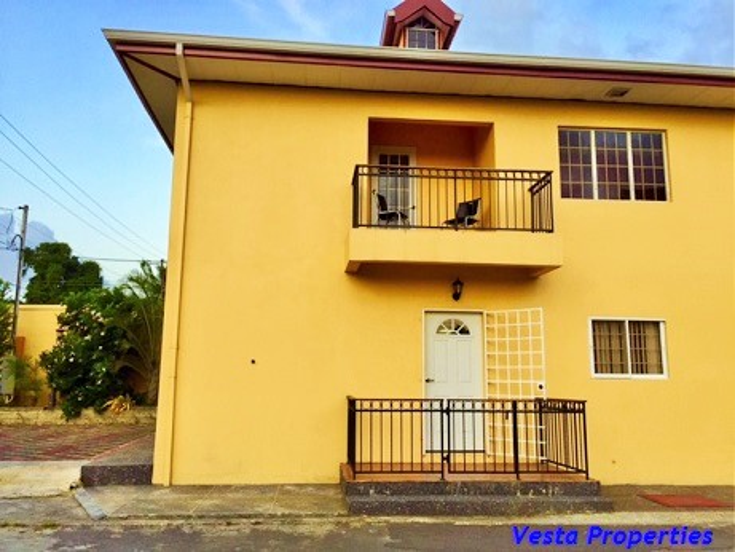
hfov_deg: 61.6
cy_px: 276
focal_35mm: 29
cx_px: 368
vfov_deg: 48.2
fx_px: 616
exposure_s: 1/100
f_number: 2.2
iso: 40
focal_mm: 4.15
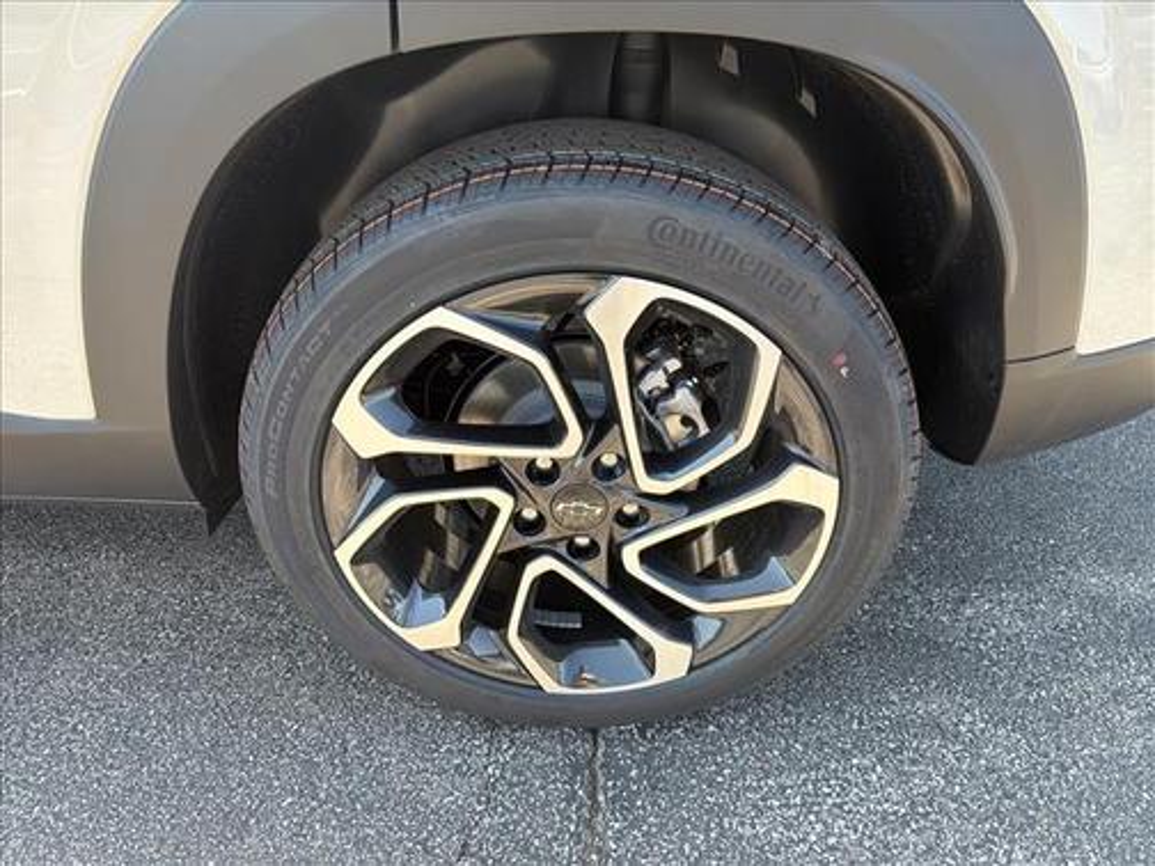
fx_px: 801
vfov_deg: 56.8
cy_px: 433
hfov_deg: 71.6
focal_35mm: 24
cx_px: 578
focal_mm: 6.76
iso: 80
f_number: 1.78
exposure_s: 1/385
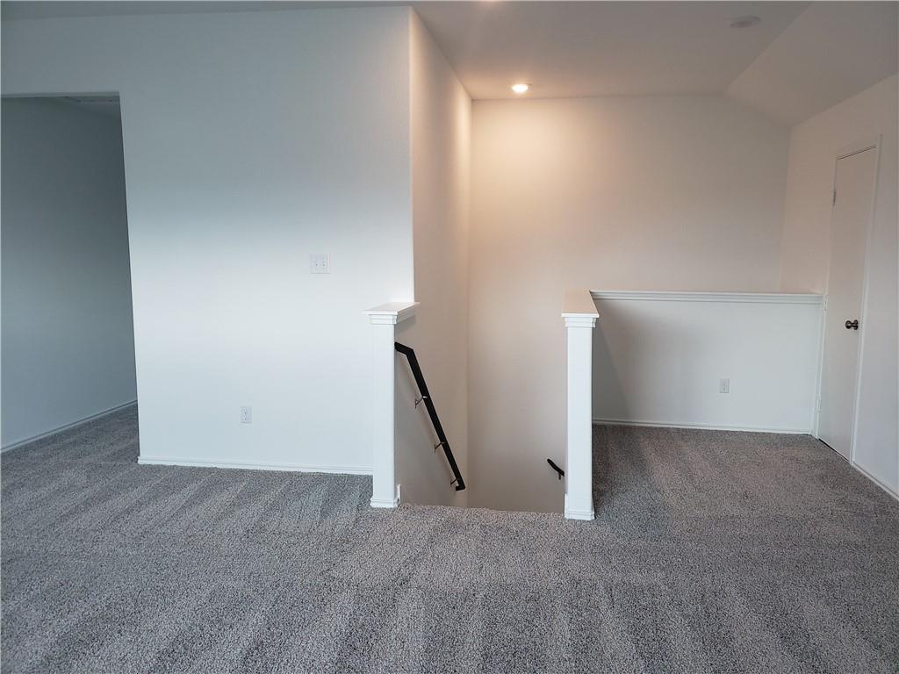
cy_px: 337
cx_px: 450
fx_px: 675
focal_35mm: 26
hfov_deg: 67.3
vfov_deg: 53.1
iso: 125
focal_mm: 4.3
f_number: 2.4
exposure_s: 1/60
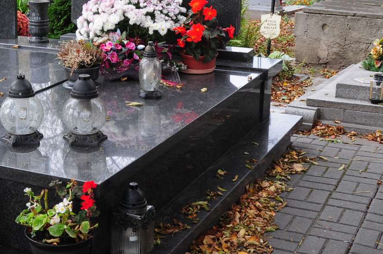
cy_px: 77
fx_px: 712
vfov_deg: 20.2
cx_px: 62
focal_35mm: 67
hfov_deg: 29.2
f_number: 7.1
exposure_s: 1/200
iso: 500
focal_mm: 18
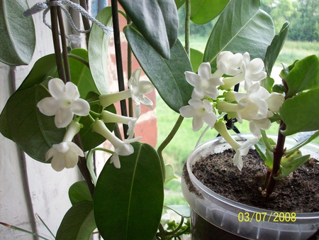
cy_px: 120
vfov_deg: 38.7
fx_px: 341
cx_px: 160
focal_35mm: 37
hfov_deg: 50.1
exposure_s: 1/69.1
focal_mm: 6.2
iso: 160
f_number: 2.8
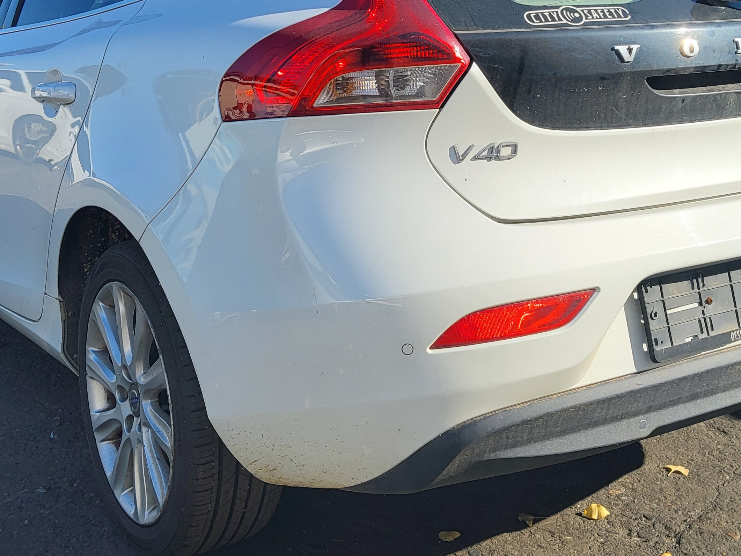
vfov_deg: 28.9
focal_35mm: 50
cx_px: 401
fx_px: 1070
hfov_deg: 38.2
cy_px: 188
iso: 12
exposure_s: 1/648
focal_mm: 3.98
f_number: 1.8
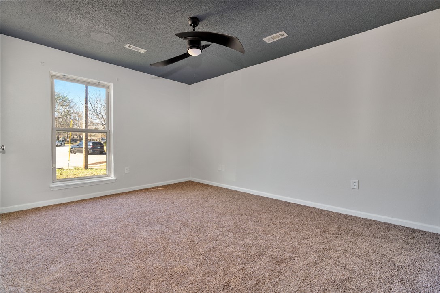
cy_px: 146
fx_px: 195
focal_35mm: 16
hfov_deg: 96.8
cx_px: 220
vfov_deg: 73.7
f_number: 6.3
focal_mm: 16
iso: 100
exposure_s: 1/1.67
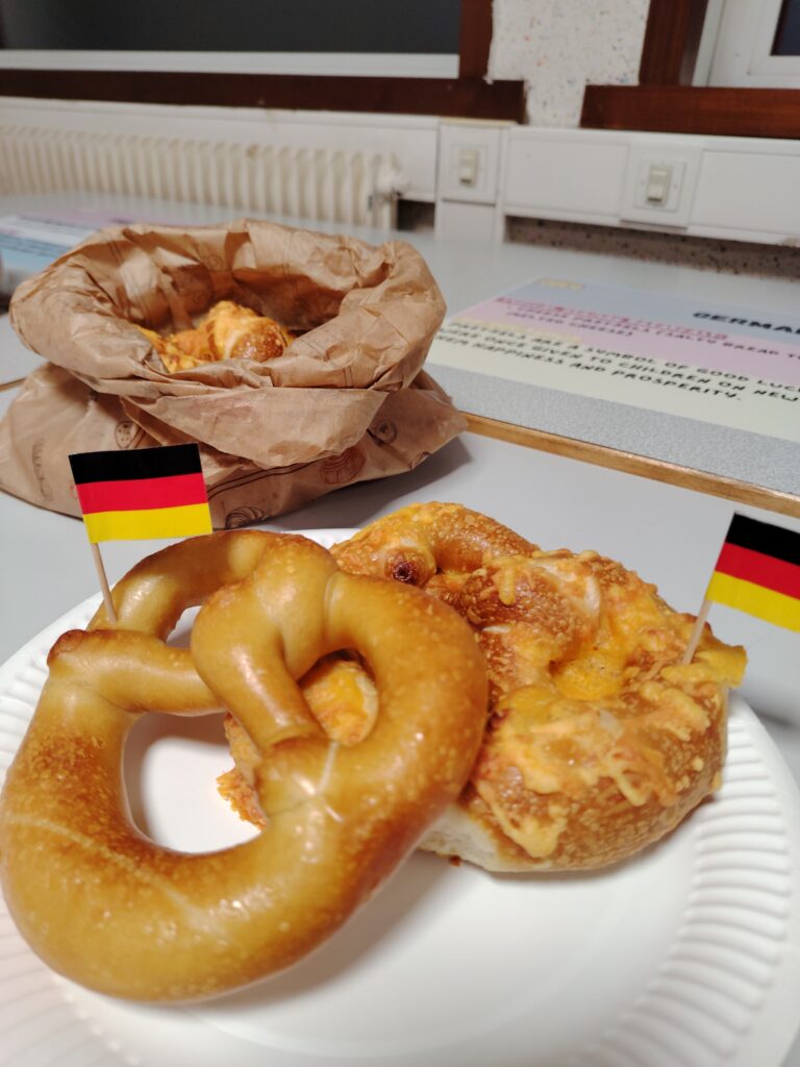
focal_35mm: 24
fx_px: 740
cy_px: 534
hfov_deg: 56.8
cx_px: 400
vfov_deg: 71.6
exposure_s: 1/50
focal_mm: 5.25
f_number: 1.75
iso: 750
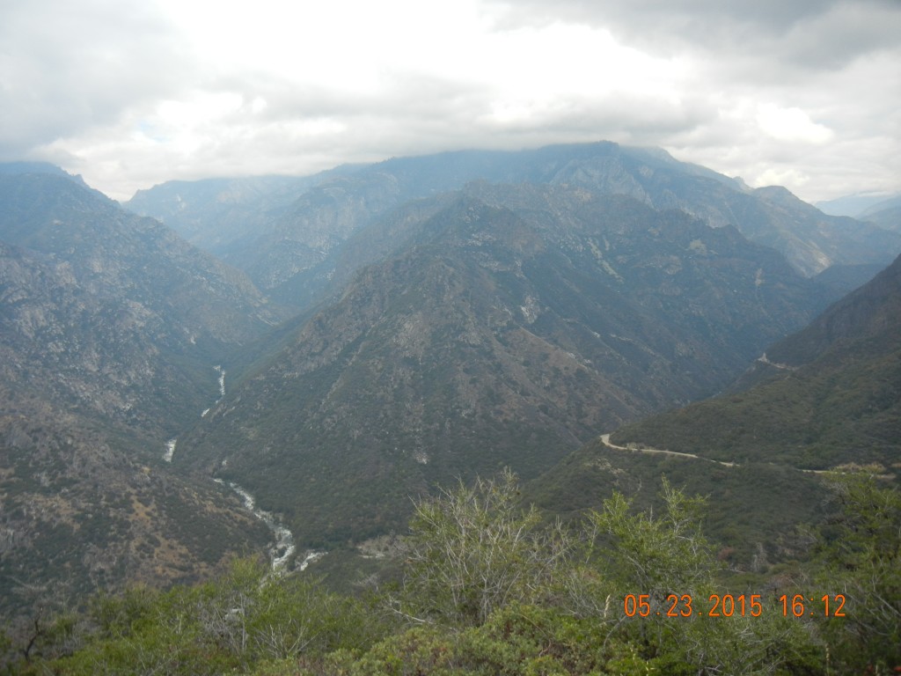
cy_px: 338
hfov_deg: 60.0
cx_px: 450
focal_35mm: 30
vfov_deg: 46.8
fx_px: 781
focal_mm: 5.4
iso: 160
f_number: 3.5
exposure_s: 1/930
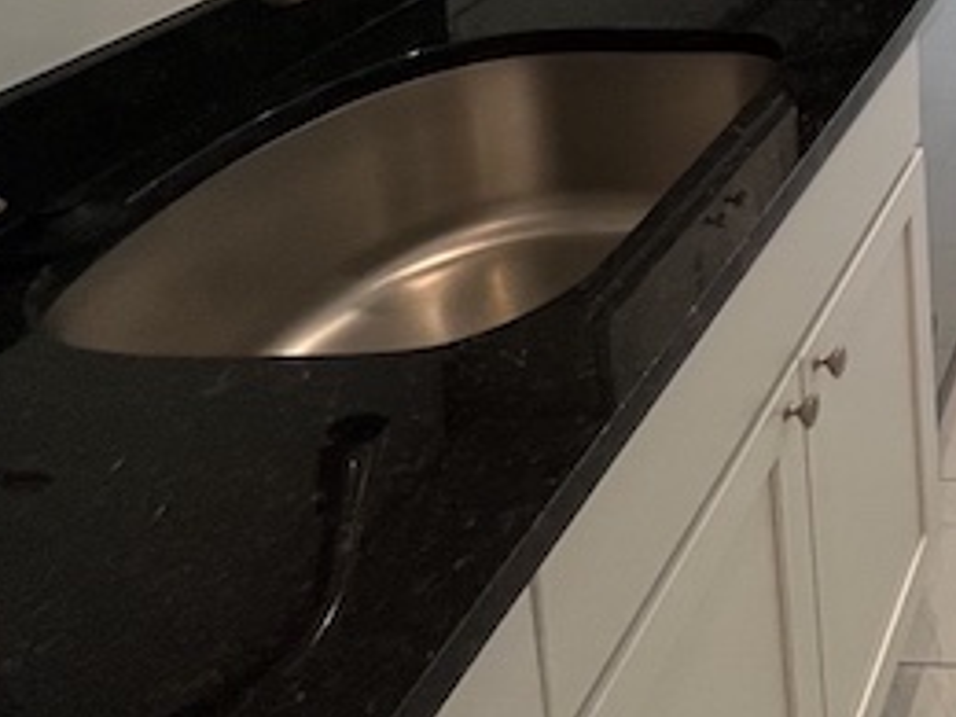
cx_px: 1302
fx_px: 1105
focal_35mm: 40
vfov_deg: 27.2
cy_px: -313
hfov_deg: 32.3
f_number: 1.8
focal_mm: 1.57
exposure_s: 1/120
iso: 100
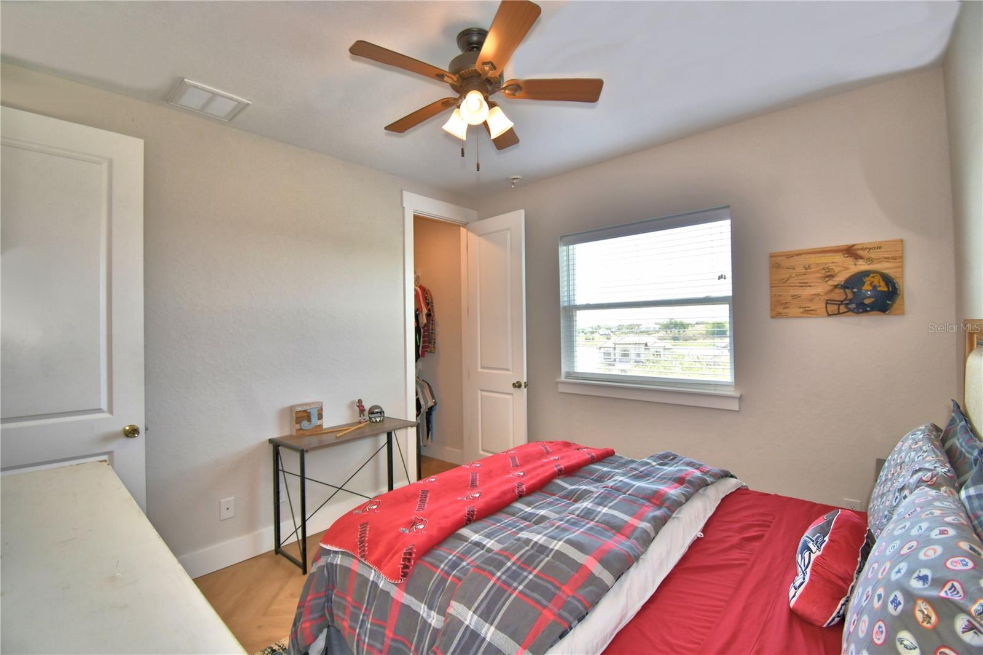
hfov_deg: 100.4
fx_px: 409
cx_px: 492
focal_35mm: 15
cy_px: 328
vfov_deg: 77.3
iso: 110
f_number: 4.5
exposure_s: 1/60
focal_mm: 10
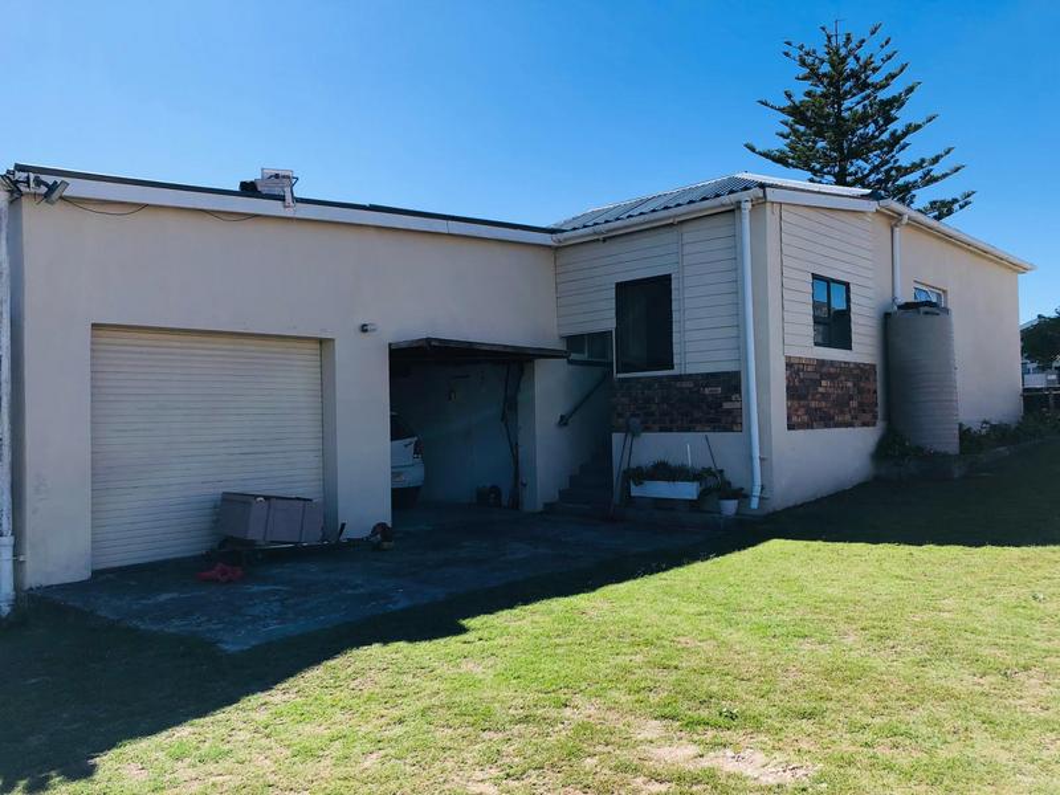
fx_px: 857
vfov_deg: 49.7
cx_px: 530
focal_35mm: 28
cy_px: 398
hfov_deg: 63.4
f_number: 1.8
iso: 20
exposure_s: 1/1412
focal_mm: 3.99
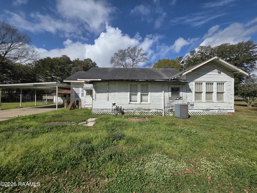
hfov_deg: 106.2
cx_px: 128
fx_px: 97
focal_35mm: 13
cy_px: 96
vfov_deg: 89.9
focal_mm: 2.2
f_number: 1.9
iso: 40
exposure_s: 1/3953
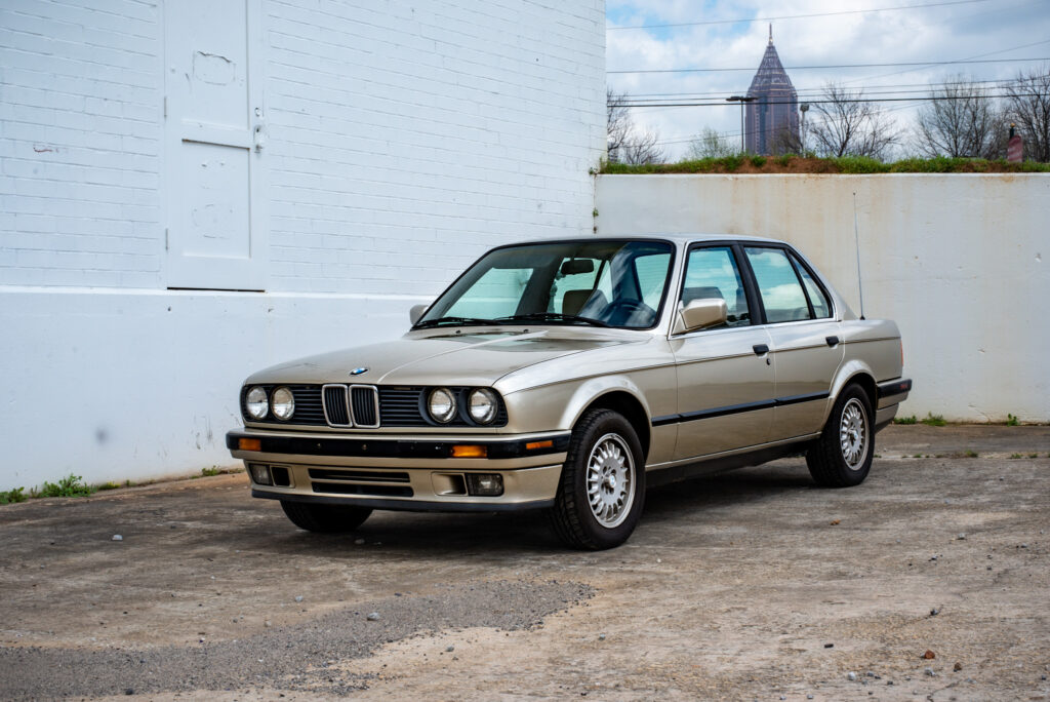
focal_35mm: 50
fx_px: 1459
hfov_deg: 39.6
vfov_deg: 27.0
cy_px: 351
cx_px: 525
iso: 100
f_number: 16
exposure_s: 1/160
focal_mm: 50
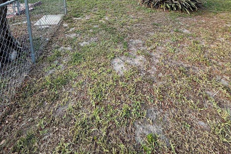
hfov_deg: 84.0
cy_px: -1
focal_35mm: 20
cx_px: 118
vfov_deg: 49.8
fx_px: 128
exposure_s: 1/188
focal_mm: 2.22
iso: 64
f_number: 2.2
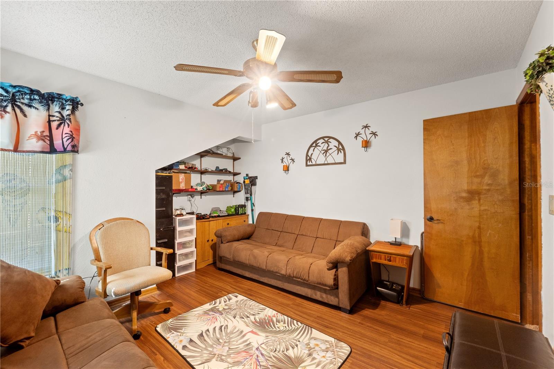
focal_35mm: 15
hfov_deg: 100.4
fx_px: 231
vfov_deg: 77.3
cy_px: 184
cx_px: 277
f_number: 7.1
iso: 400
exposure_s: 1
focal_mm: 10
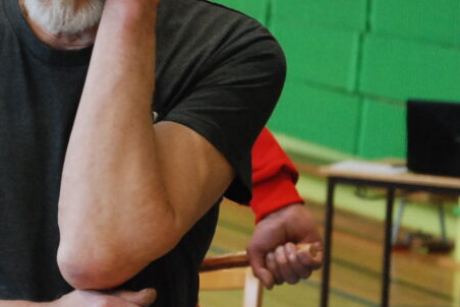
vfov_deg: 5.1
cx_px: 17
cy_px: 92
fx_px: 3478
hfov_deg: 7.5
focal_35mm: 272
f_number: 5.6
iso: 1600
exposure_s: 1/80
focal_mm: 80
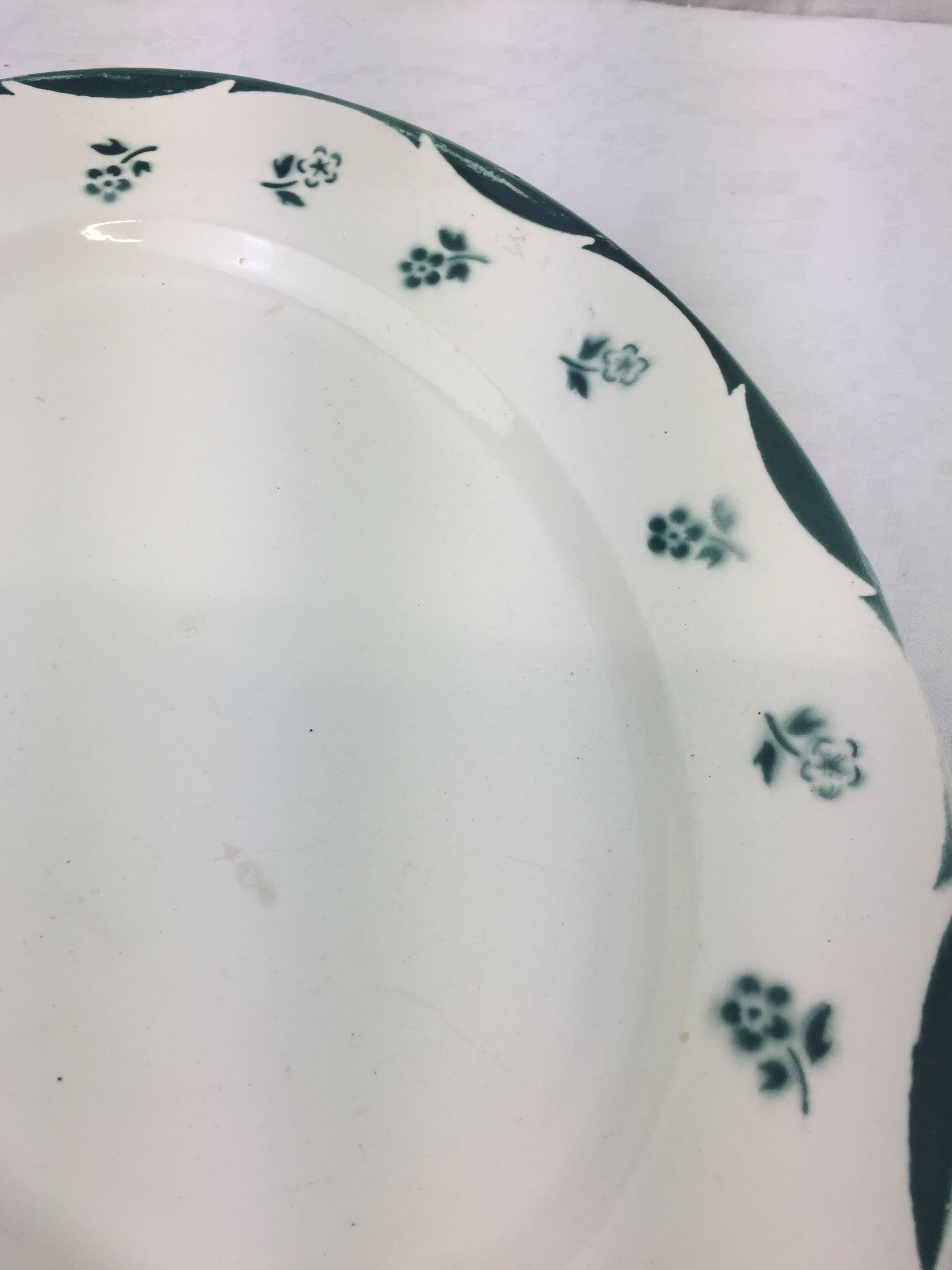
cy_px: 635
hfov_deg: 48.2
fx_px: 1063
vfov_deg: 61.7
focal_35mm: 29
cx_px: 476
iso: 32
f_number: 2.2
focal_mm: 4.15
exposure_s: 1/247
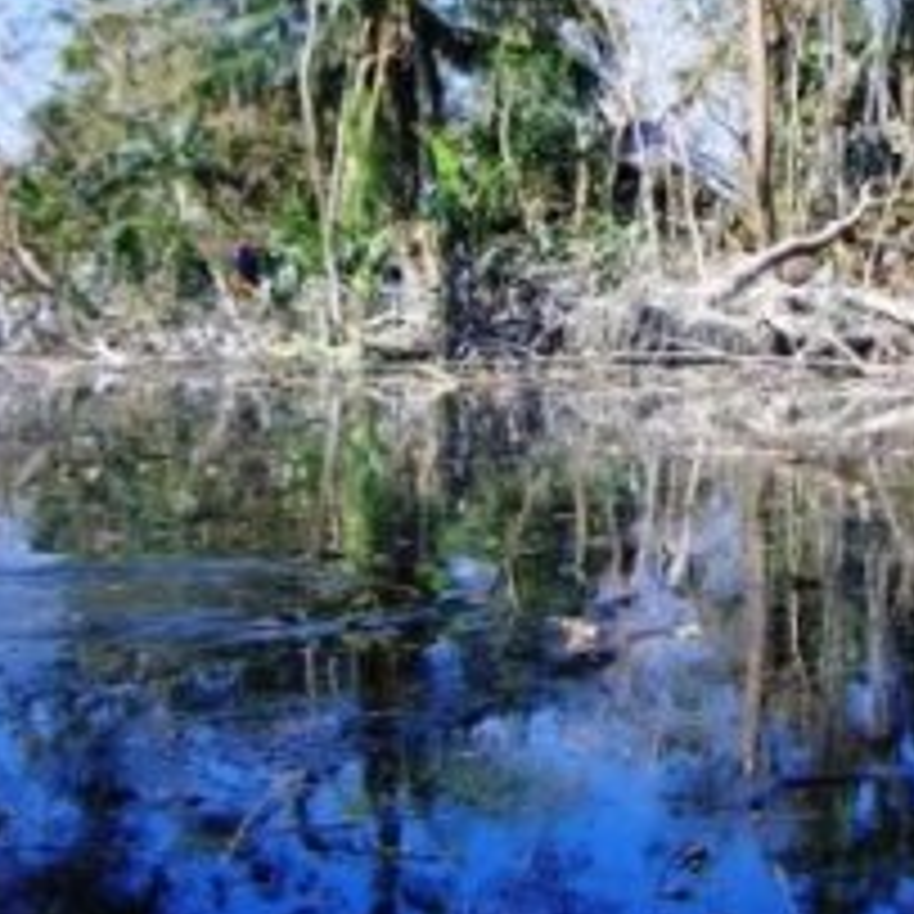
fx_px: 2001
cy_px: 320
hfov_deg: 25.1
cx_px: 797
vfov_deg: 25.6
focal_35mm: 67
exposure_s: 1/500
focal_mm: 8
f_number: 2.8
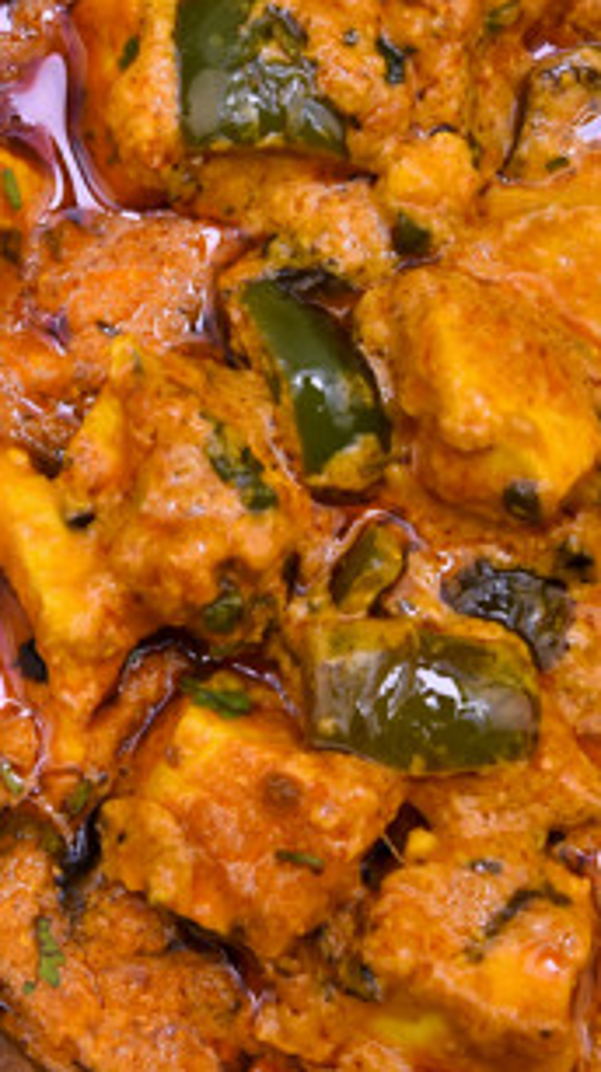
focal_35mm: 124
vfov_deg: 17.3
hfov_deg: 9.7
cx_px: 189
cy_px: 389
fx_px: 3524
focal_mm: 58
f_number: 11
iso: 400
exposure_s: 1/125
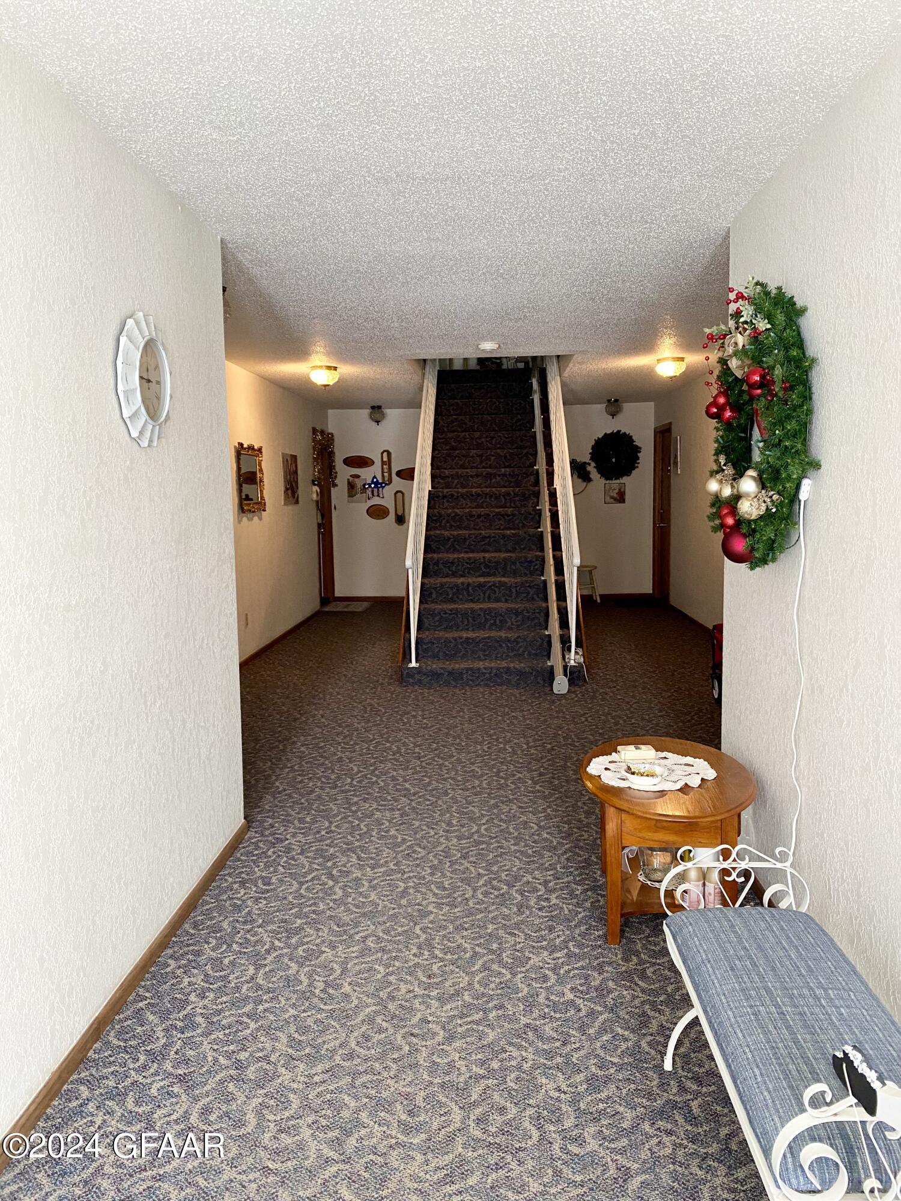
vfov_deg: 67.3
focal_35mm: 26
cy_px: 600
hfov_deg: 53.1
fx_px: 902
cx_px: 450
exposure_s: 1/60
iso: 160
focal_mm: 4.25
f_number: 1.8
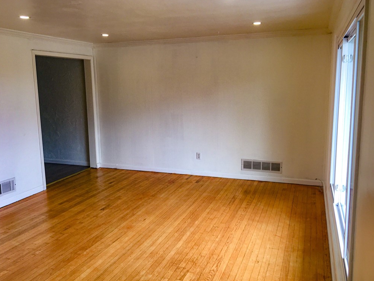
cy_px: 136
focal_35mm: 30
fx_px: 324
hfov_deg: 60.0
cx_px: 189
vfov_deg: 46.8
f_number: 2.2
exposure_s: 1/60
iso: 25
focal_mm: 4.15
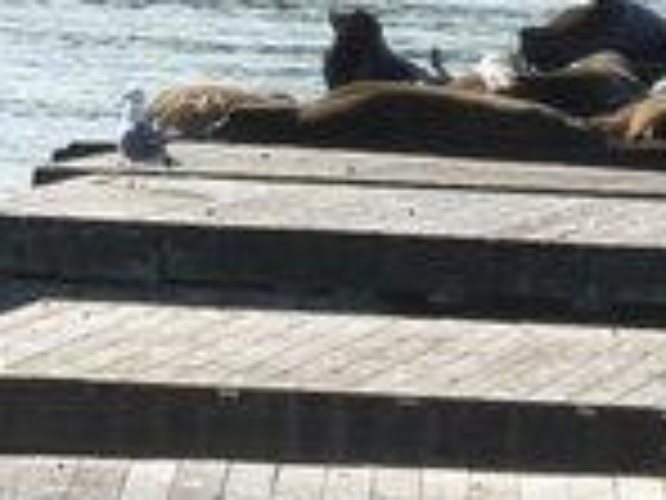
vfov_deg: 3.3
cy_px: -86
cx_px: -22
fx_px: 8677
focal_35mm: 451
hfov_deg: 4.4
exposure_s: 1/224
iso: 64
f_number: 5.4
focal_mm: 23.7
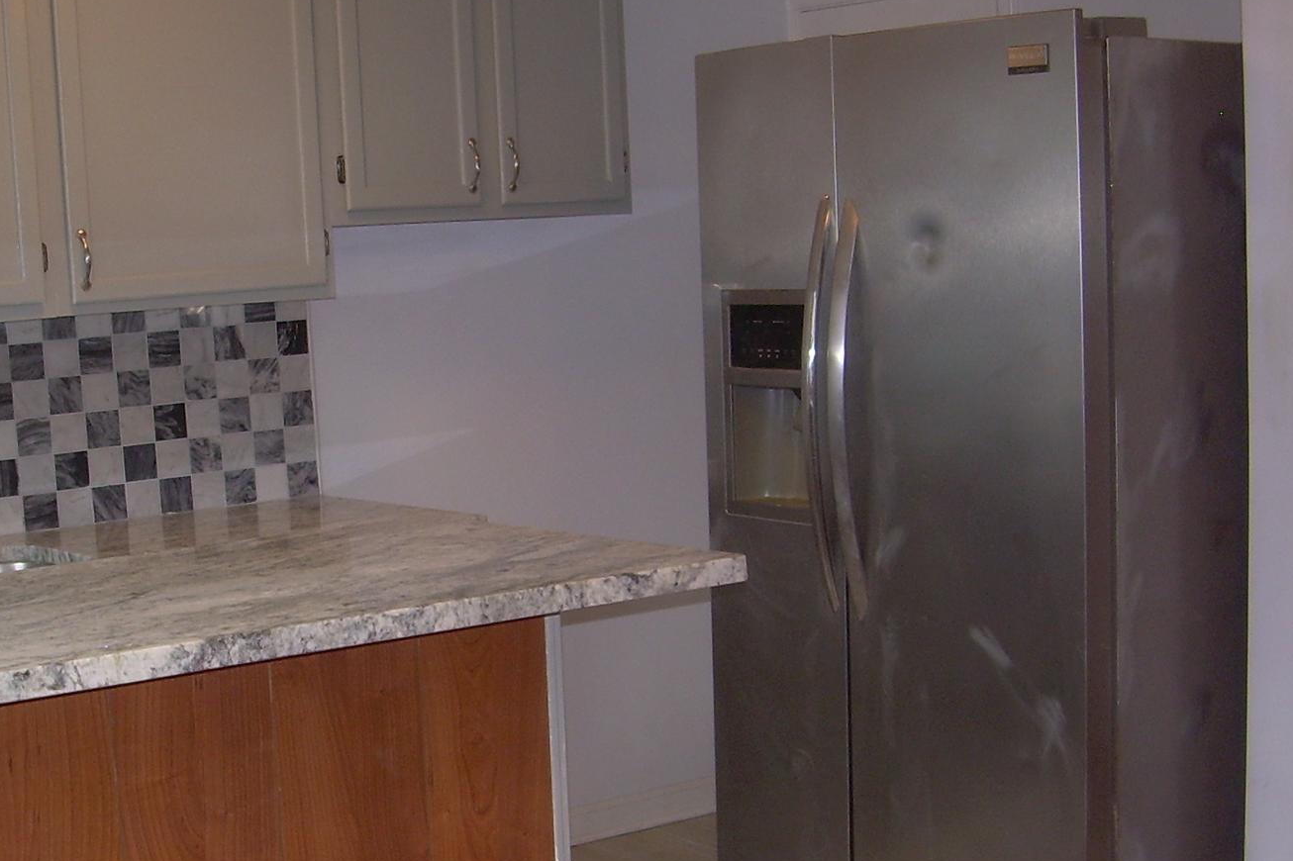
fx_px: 2226
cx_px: 426
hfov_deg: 32.1
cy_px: 557
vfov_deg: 21.8
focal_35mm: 62
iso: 50
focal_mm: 6.3
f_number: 2.8
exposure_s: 1/60
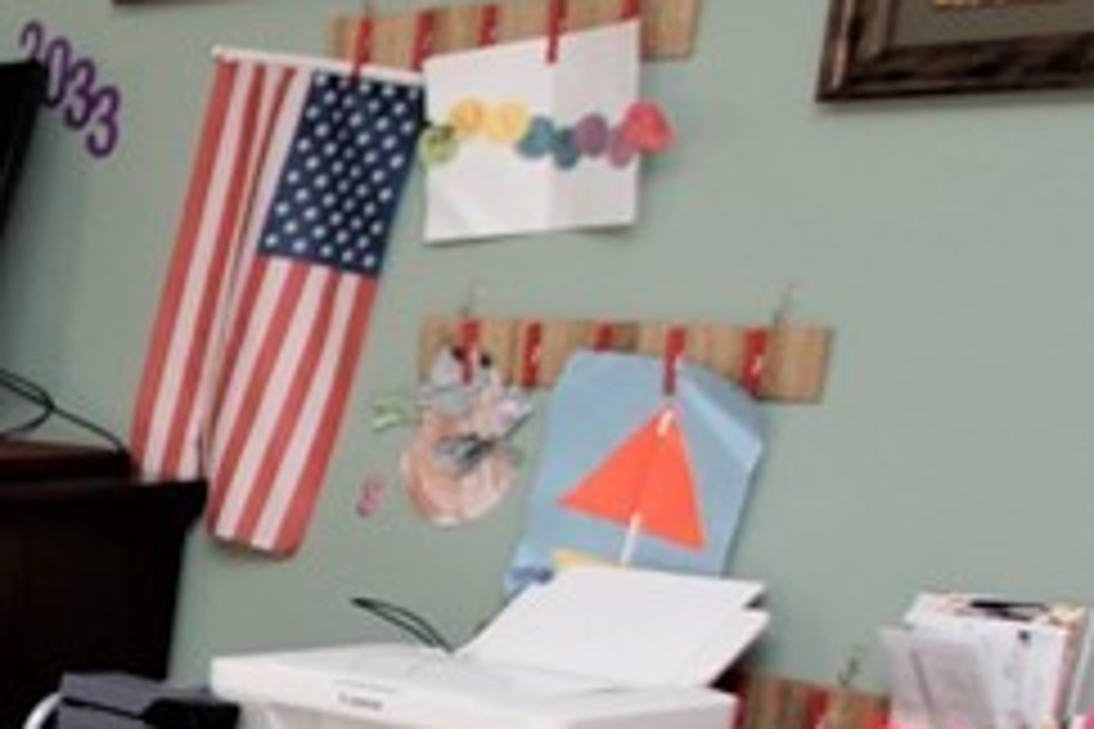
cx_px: -941
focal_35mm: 67
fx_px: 2036
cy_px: 832
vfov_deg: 19.3
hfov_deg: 20.2
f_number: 4
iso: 400
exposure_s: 1/60
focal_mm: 10
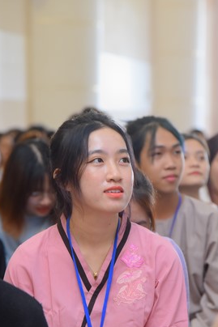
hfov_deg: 7.1
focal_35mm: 193
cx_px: 127
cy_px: 223
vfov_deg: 10.6
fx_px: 1754
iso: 1250
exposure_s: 1/100
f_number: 5
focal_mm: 120
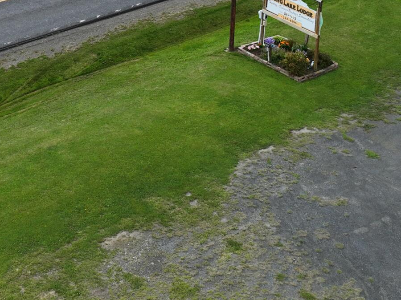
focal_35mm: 80
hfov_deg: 23.6
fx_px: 926
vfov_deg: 16.8
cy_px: -142
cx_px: 20
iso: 200
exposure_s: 1/1600
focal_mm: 12.29
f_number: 2.8
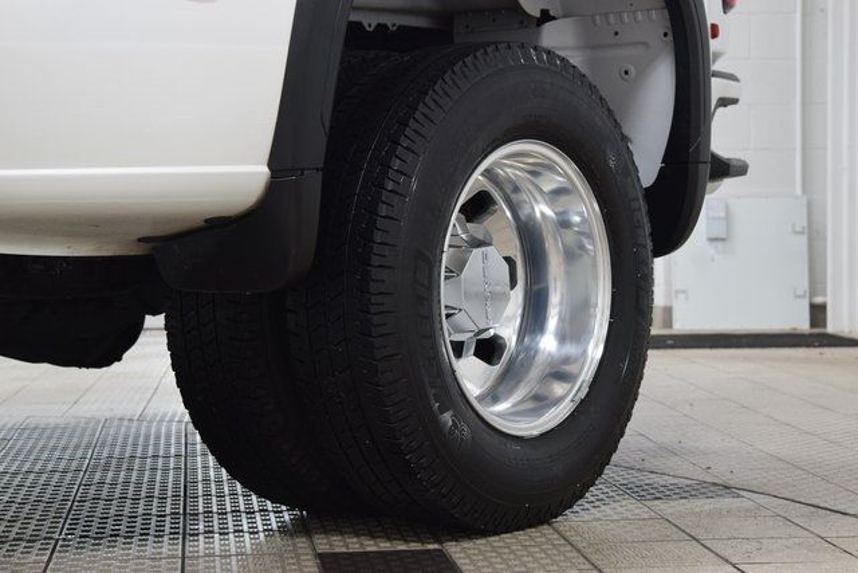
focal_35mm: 78
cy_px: 286
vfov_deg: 17.5
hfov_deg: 26.0
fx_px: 1859
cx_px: 429
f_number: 6.3
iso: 640
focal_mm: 52
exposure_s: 1/15
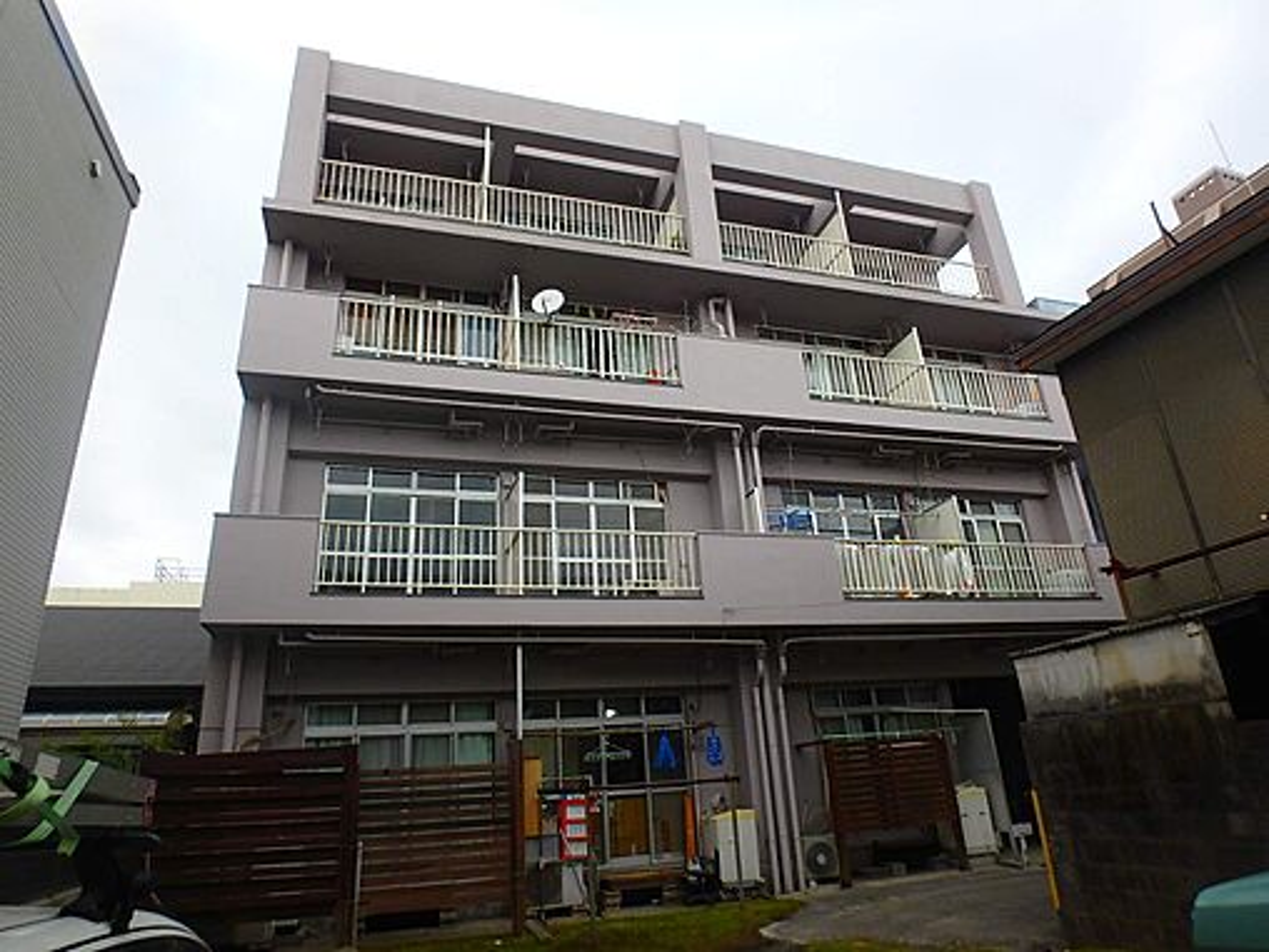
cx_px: 634
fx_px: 770
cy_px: 476
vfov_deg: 63.4
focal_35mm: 21
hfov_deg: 79.0
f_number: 3.5
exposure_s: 1/60
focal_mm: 3.7
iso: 125
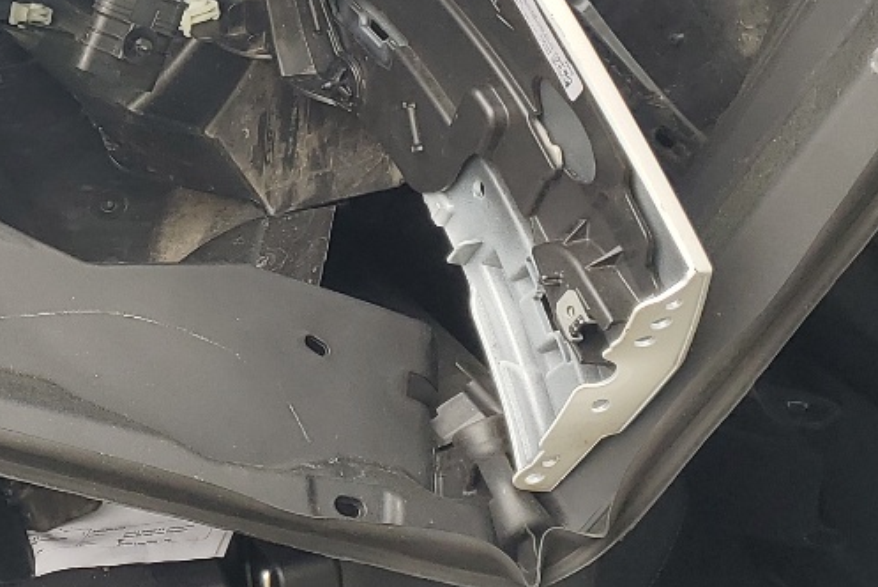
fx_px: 2123
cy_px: 71
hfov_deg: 22.3
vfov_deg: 15.6
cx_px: -37
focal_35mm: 87
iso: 50
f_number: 1.5
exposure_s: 1/270
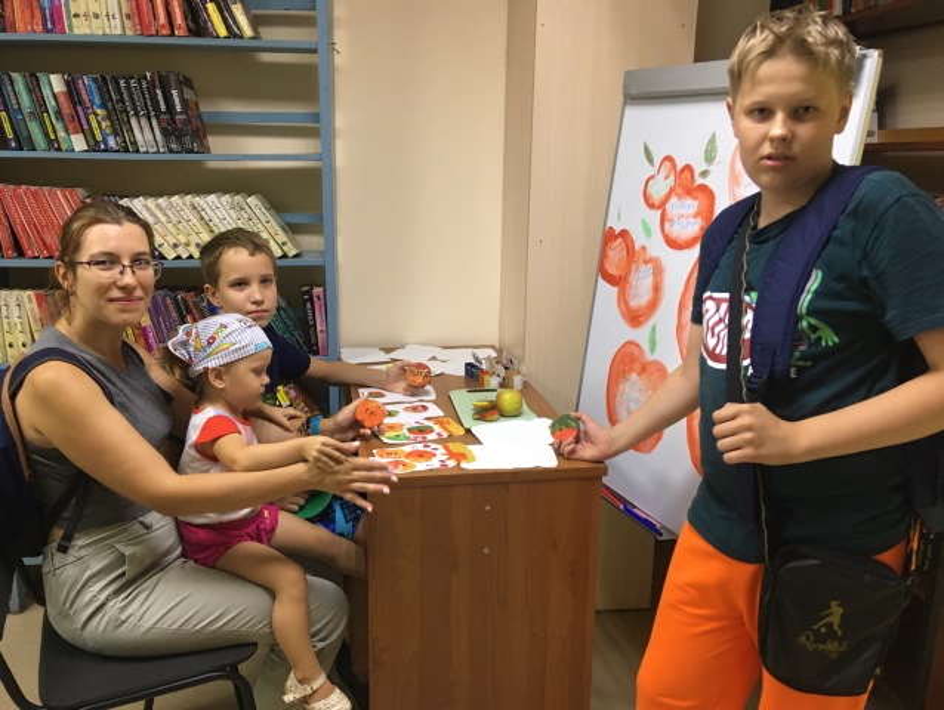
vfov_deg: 48.3
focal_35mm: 29
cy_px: 355
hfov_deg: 61.6
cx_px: 472
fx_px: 792
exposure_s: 1/33
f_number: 2.2
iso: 160
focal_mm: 4.15
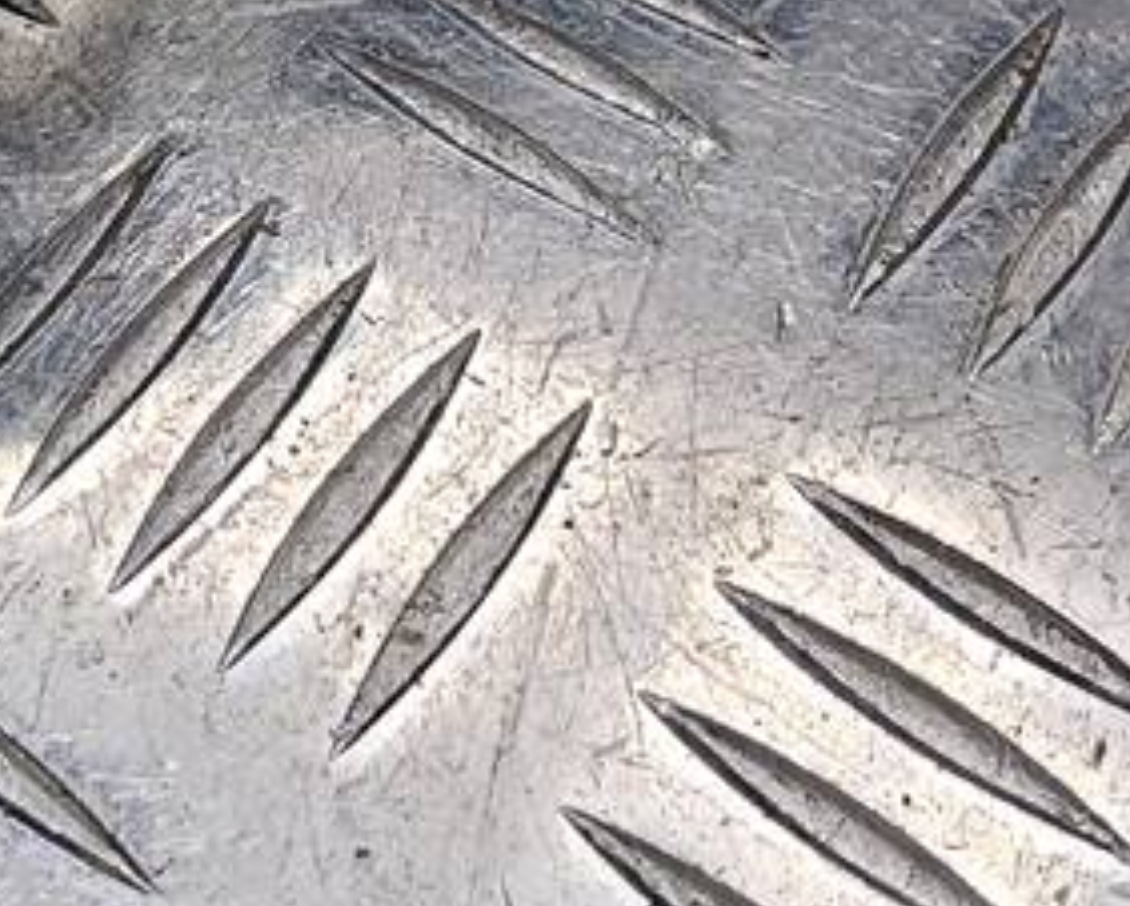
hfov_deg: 20.4
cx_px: 104
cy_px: -297
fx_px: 3079
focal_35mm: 92
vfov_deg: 15.8
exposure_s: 1/100
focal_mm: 3.98
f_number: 1.8
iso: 32
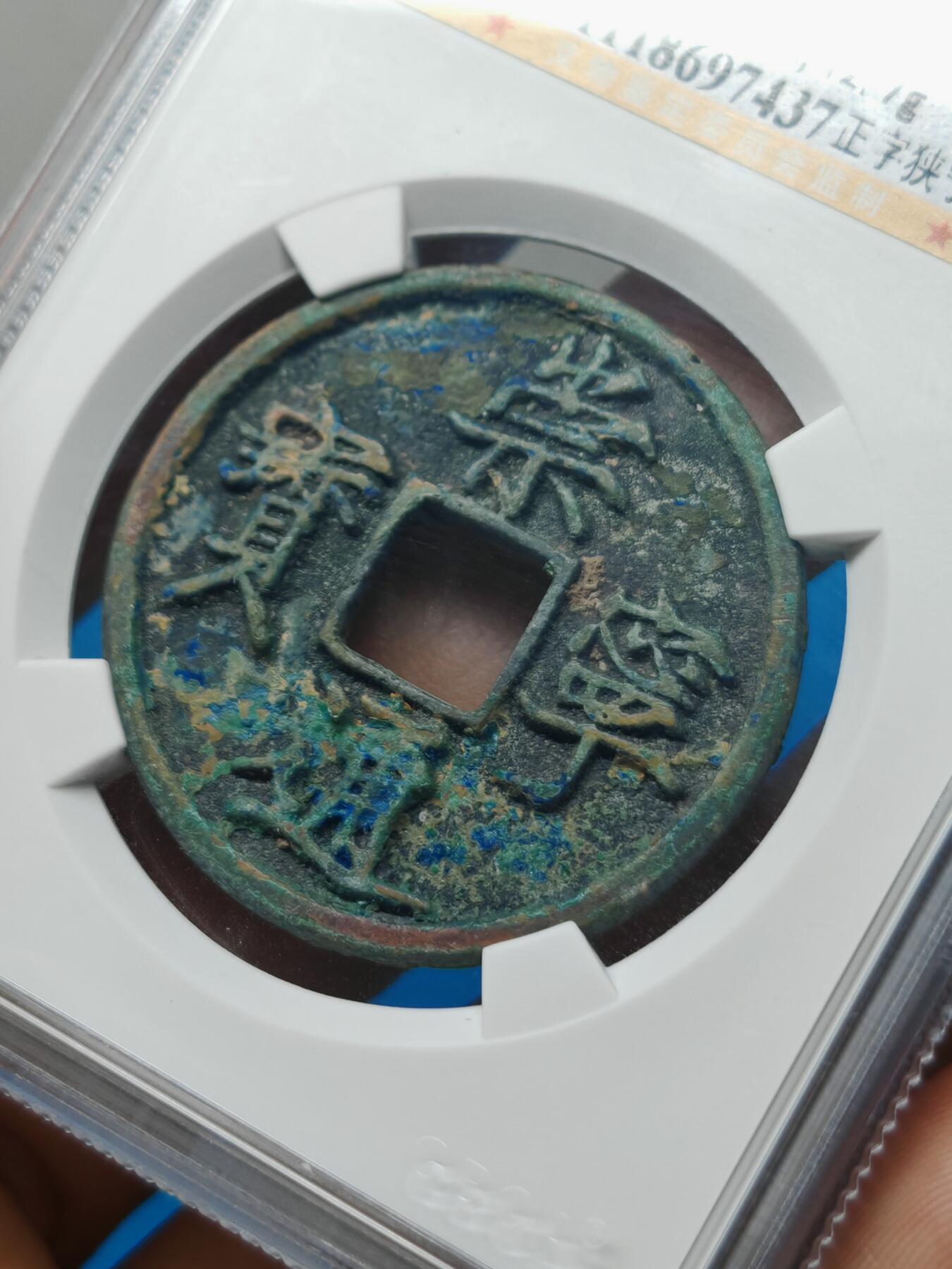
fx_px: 3484
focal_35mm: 95
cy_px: 634
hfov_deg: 15.6
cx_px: 476
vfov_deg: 20.7
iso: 50
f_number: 1.6
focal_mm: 7.62
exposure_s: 1/170
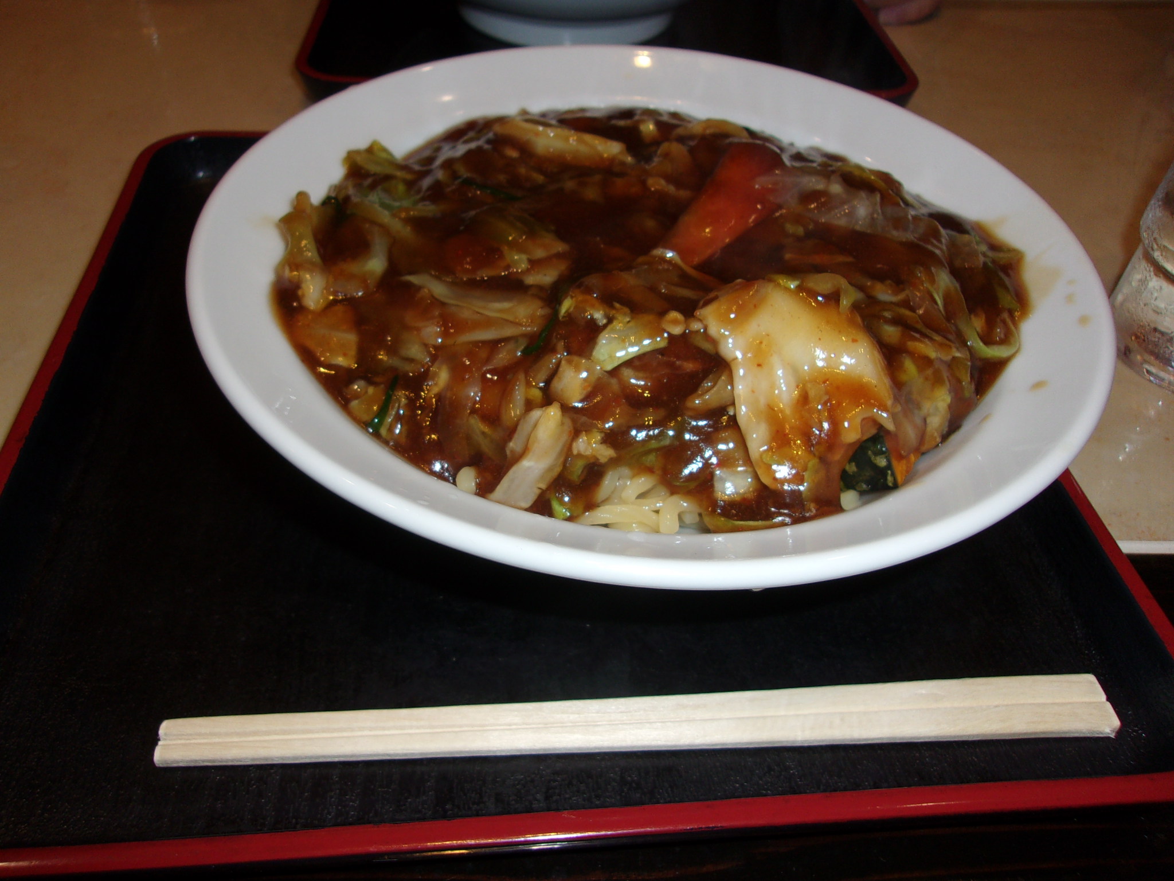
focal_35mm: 27
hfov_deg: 65.3
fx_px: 916
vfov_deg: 51.4
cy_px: 440
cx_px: 587
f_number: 3
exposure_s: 1/34
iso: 80
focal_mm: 4.9
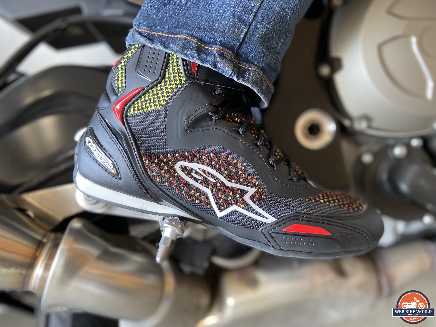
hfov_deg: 67.3
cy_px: 164
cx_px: 218
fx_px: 327
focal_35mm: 26
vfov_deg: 53.1
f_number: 1.8
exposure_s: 1/60
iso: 200
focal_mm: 4.25
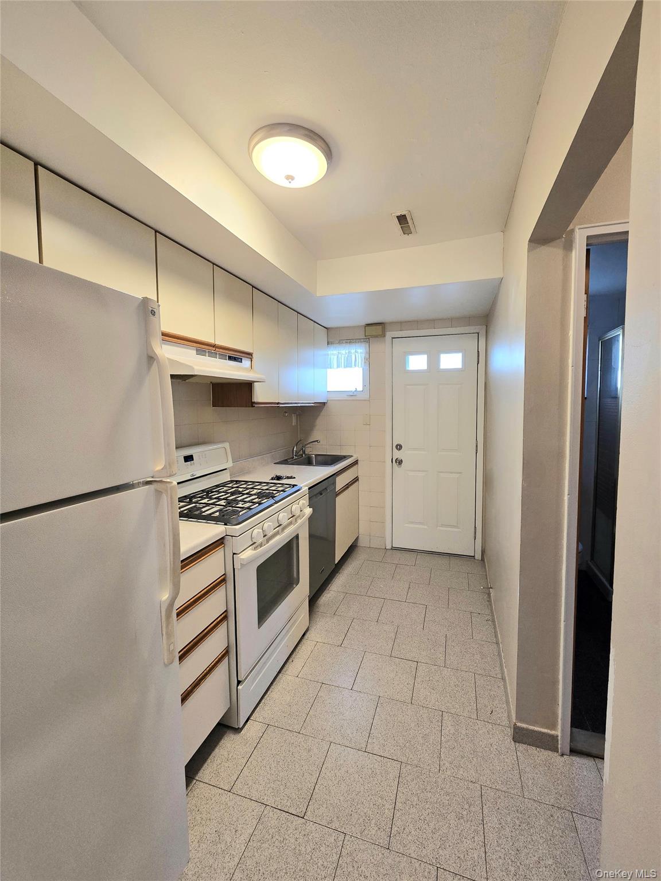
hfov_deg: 89.9
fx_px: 331
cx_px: 330
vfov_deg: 106.2
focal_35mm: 13
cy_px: 440
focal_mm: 2.2
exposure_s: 1/60.2
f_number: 2.2
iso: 100
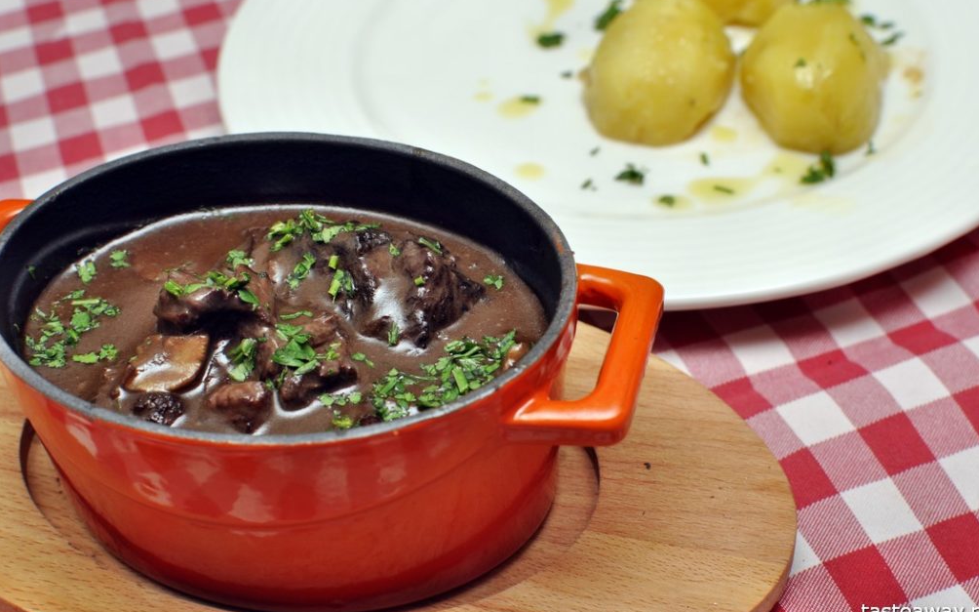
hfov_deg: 37.2
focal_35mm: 55
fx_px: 1454
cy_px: 295
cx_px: 497
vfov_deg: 23.7
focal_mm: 35
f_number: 8
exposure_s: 1/60
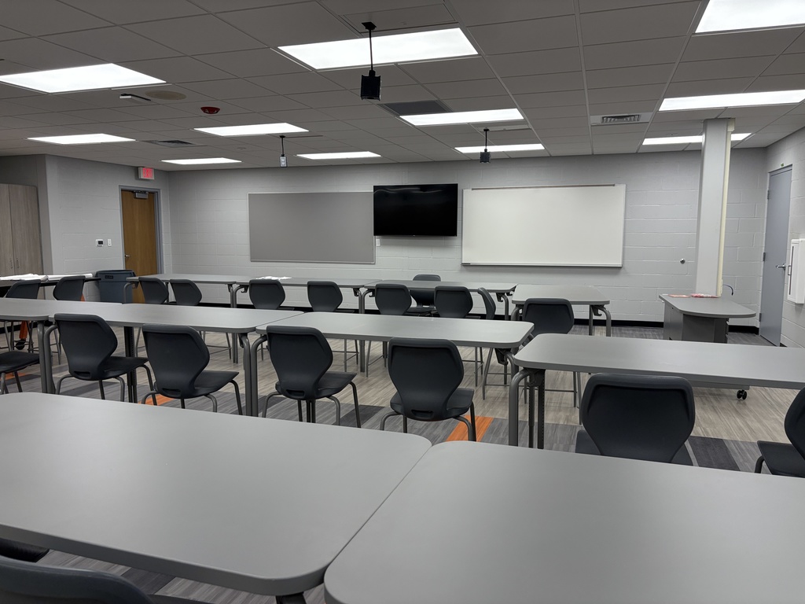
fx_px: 605
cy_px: 302
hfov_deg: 67.3
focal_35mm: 26
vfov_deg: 53.1
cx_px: 402
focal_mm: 5.96
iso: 125
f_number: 1.6
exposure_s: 1/195
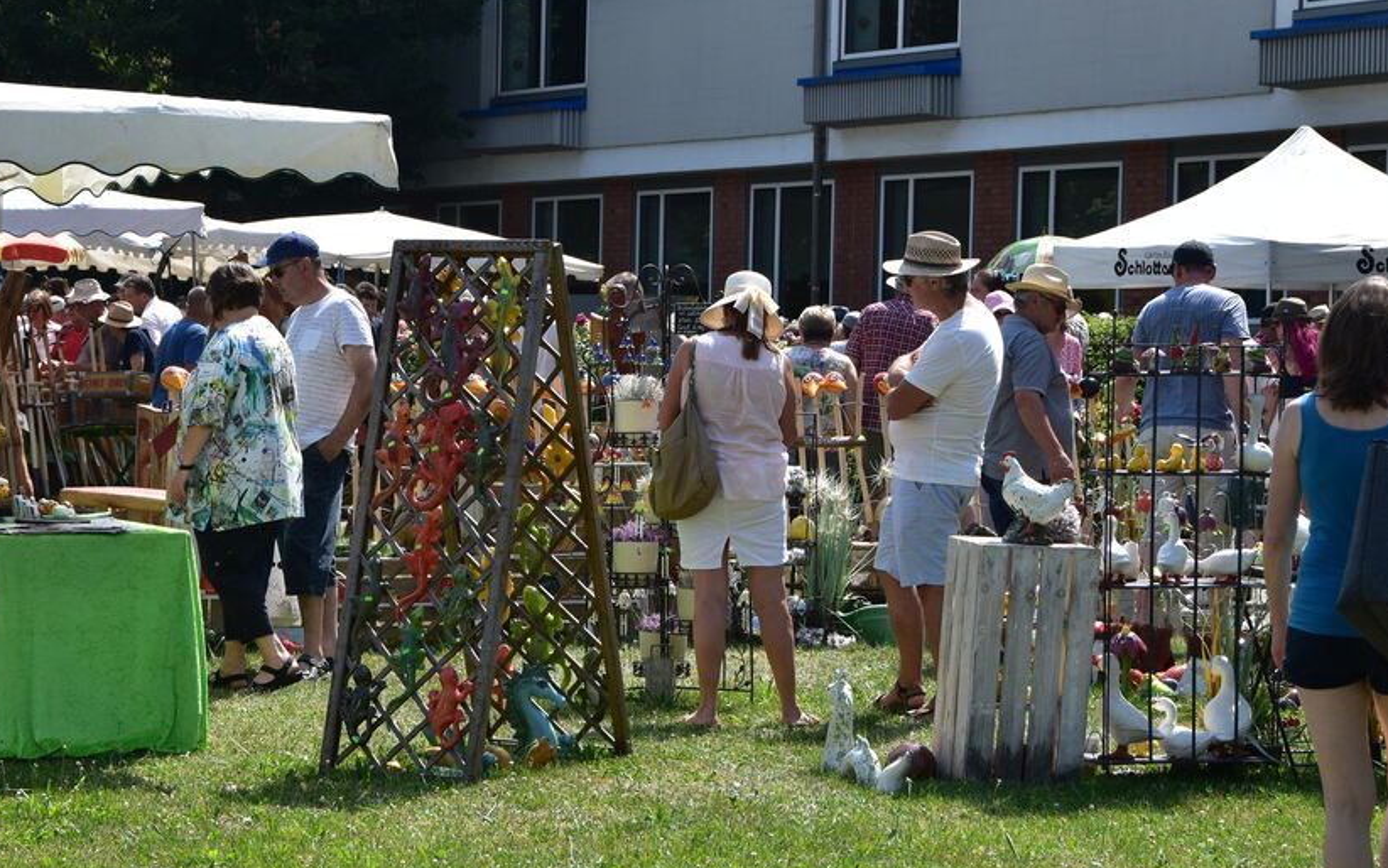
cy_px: 344
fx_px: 4729
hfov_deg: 16.7
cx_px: 508
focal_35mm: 125
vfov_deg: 10.5
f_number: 7.1
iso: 320
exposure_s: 1/800
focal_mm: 56
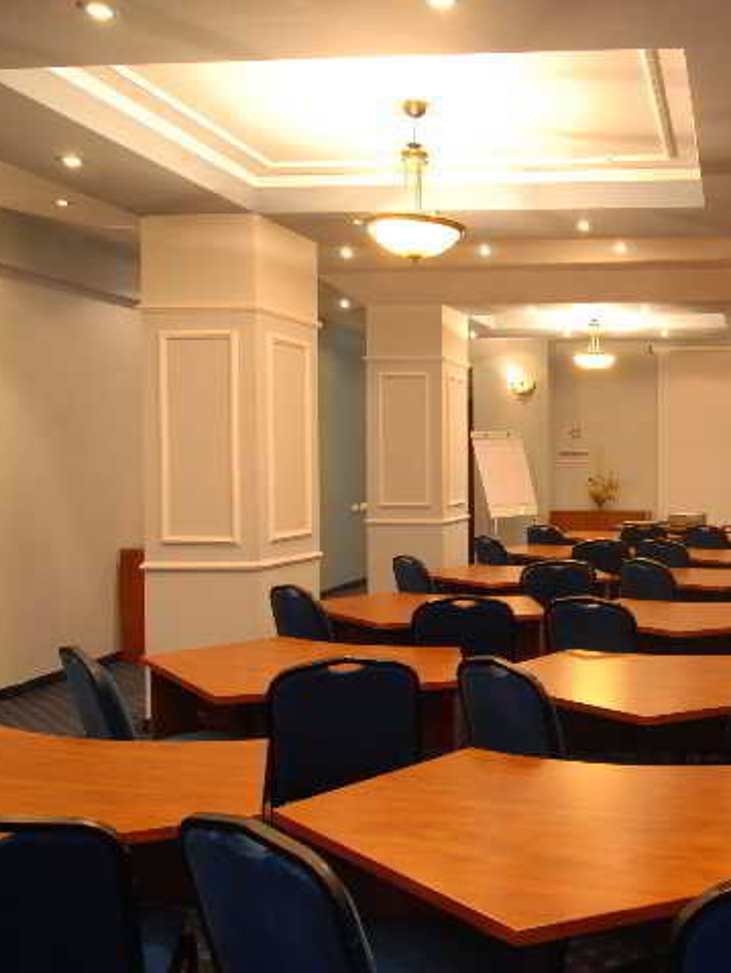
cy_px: 478
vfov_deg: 61.6
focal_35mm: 29
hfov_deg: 43.7
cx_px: 670
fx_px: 816
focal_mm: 12
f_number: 8
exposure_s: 1.6
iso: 160
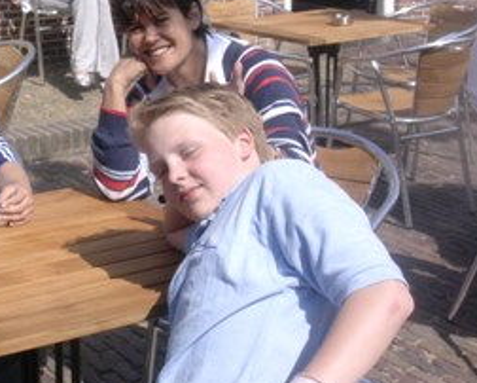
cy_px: 152
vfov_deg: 19.7
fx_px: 1102
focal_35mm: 78
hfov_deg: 23.9
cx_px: 66
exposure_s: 1/332
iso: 70
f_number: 5.8
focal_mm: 6.7
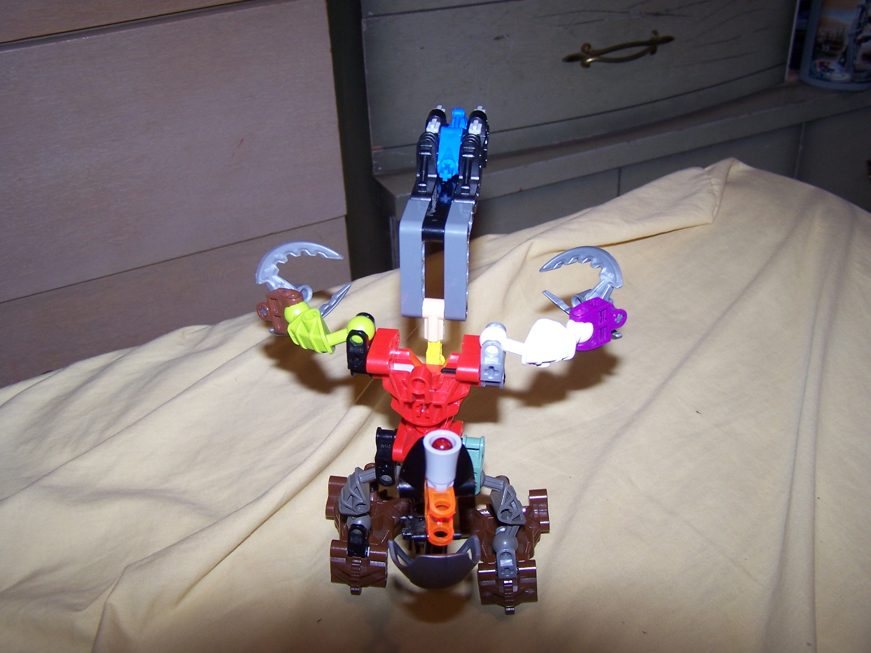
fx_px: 956
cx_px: 436
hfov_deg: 49.0
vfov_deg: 37.7
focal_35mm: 38
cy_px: 326
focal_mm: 6.3
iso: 80
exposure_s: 1/60
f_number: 2.8
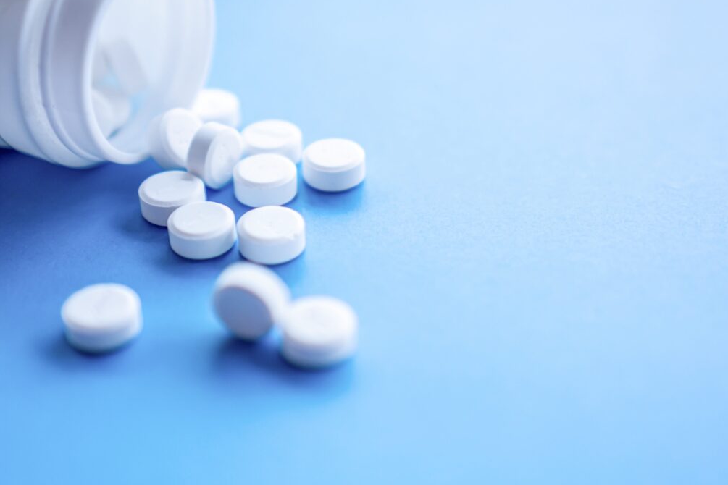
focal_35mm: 54
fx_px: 1082
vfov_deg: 25.3
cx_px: 359
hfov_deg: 37.2
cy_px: 240
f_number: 1.8
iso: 125
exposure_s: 1/640
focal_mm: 35
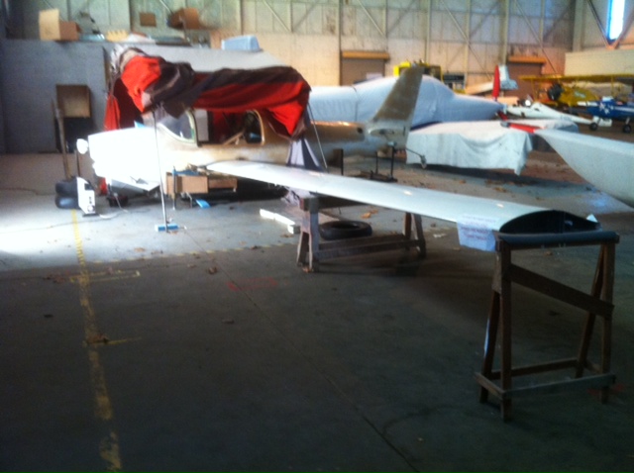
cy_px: 236
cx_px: 317
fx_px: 640
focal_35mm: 35
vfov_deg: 40.6
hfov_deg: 52.7
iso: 200
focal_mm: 3.85
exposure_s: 1/15
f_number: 2.8
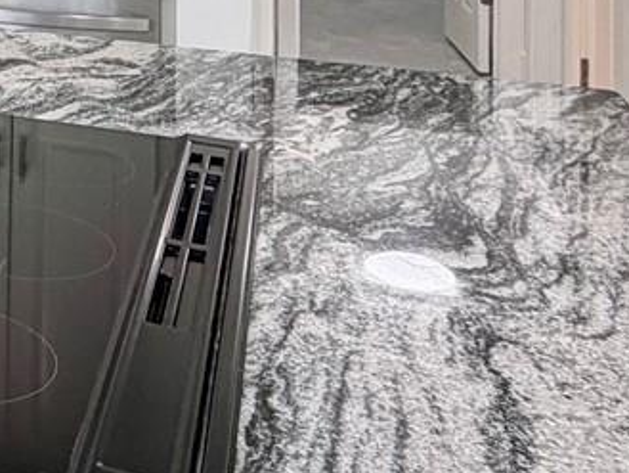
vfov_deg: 19.0
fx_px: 1236
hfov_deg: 22.9
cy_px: -241
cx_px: -325
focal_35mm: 68
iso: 160
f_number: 2.2
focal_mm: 2.22
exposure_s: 1/120
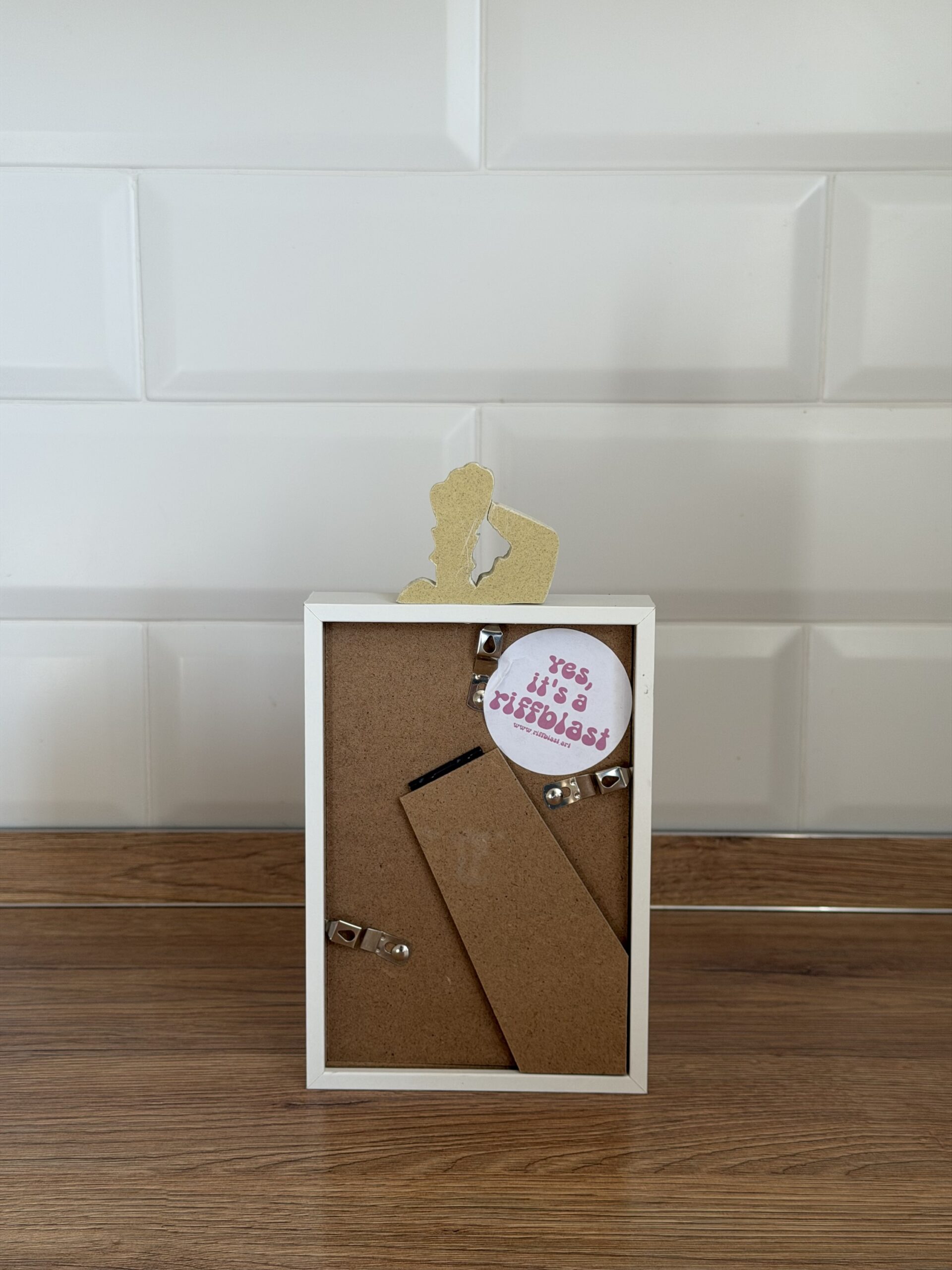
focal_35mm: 48
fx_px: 1760
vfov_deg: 39.7
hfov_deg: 30.3
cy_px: 635
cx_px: 476
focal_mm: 6.76
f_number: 1.78
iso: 50
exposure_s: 1/146
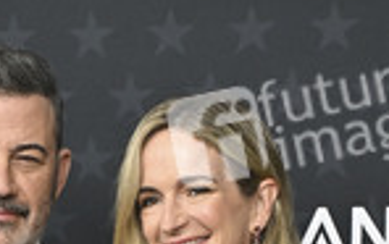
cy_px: 519
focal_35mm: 118
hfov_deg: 17.5
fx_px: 1253
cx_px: 63
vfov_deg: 10.1
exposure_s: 1/320
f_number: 5.6
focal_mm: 43
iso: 1250
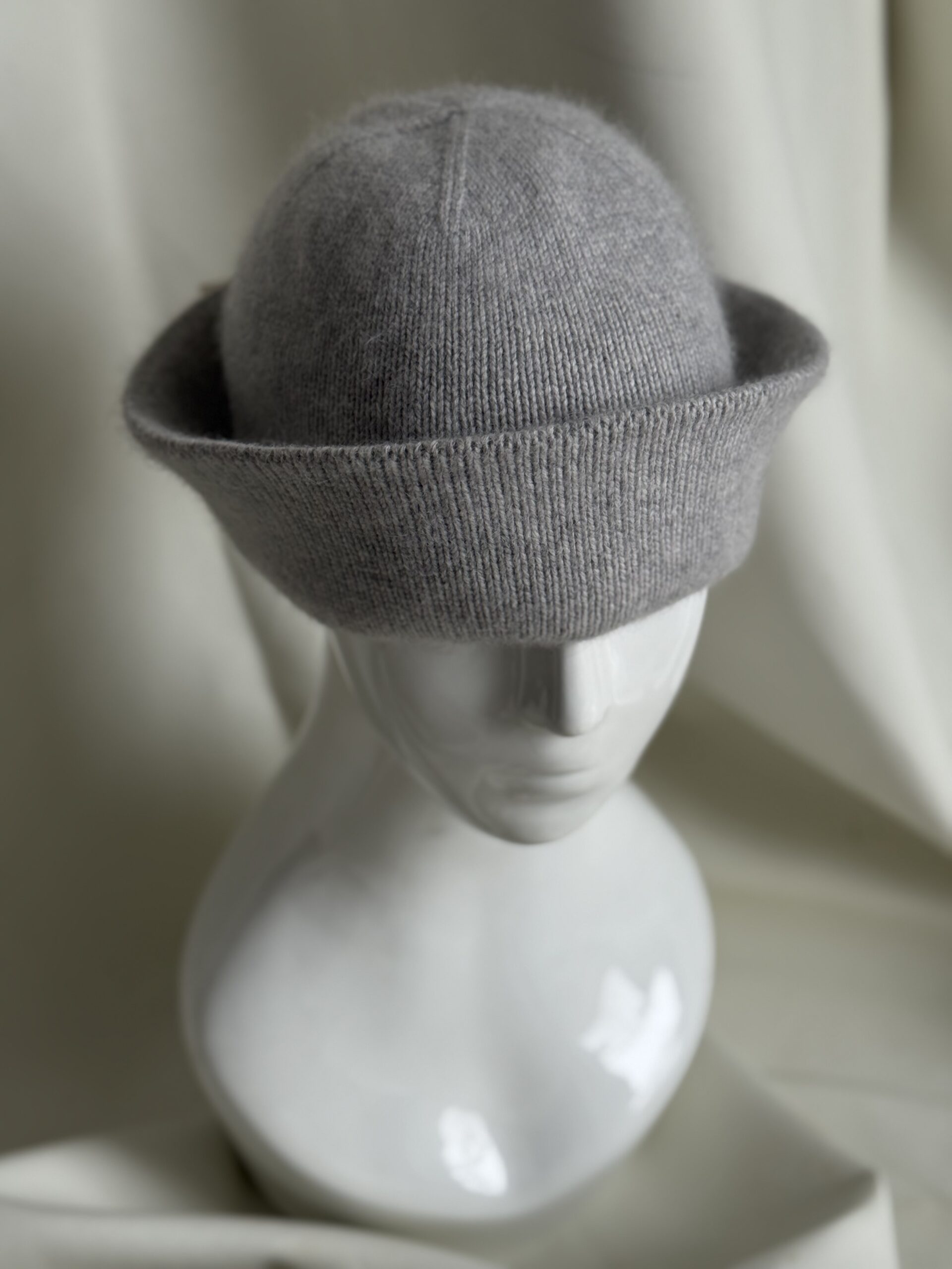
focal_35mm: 48
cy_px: 634
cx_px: 476
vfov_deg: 39.7
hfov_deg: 30.3
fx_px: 1760
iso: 80
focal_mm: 6.76
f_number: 1.78
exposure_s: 1/121
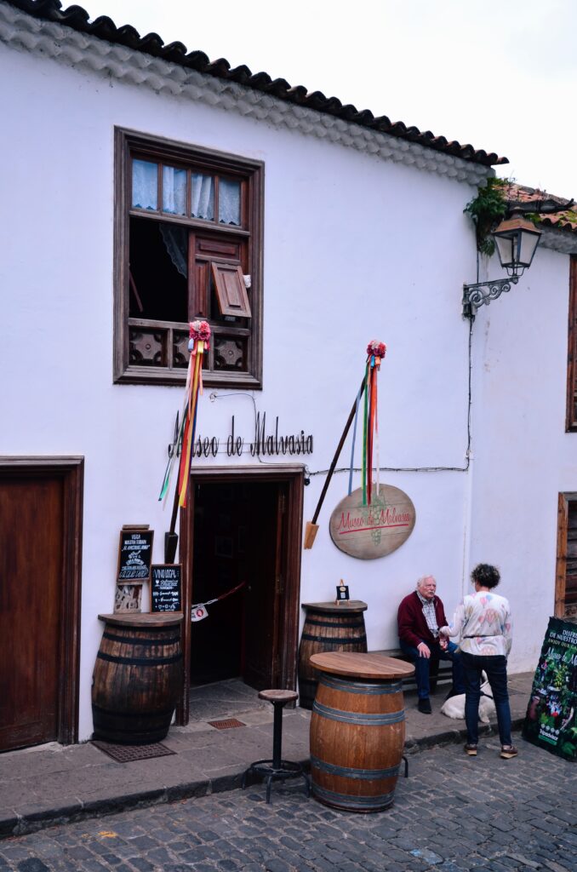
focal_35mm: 36
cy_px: 436
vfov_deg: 53.2
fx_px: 870
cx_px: 288
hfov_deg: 36.7
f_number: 4
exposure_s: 1/250
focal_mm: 24
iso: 250
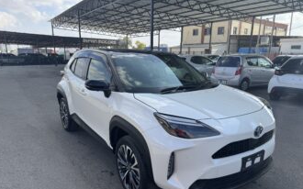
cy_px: 118
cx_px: 149
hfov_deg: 68.4
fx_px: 223
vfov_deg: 45.6
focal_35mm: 27
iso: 80
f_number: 1.78
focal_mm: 6.76
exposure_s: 1/2415
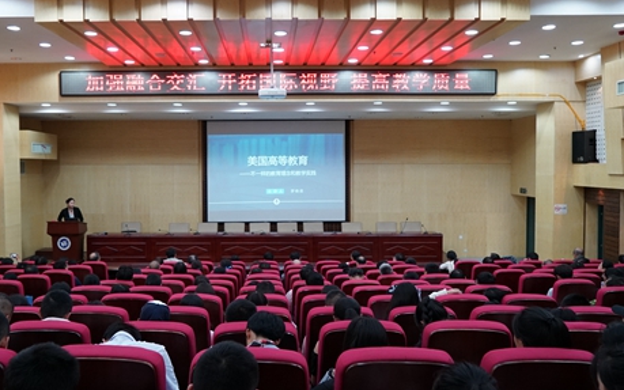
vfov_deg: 39.4
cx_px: 269
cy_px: 185
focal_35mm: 32
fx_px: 544
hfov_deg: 59.4
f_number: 4.5
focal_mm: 24
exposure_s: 1/125
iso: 2500
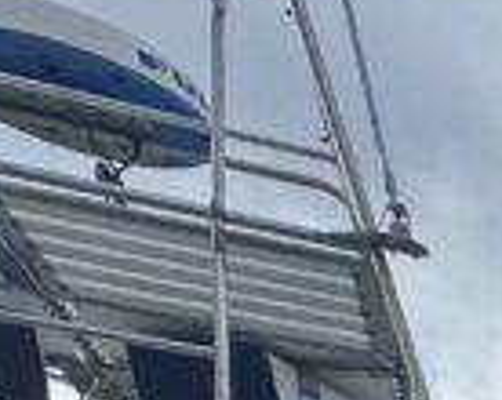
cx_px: 1615
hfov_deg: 10.6
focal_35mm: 95
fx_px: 1409
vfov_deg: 10.9
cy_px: 1196
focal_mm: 2.22
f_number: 2.2
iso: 50
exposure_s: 1/1034
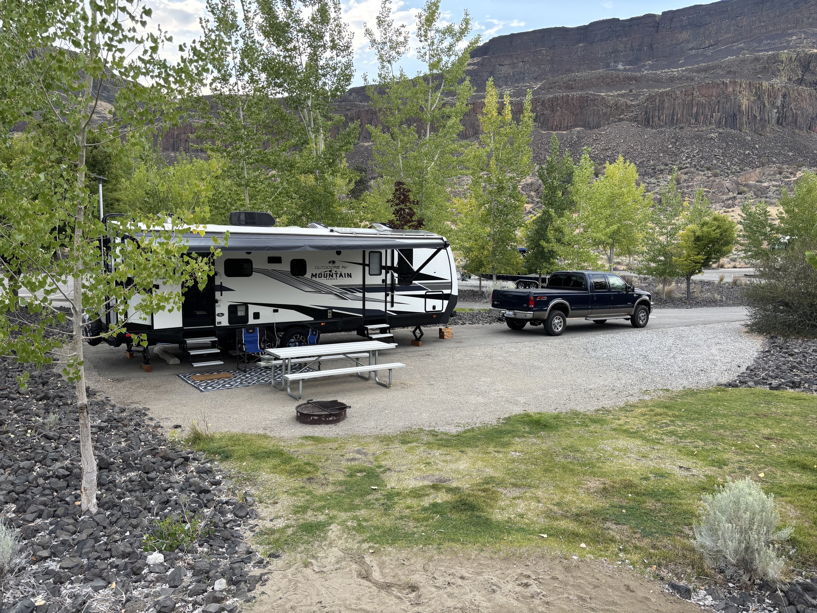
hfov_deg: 67.3
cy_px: 306
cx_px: 408
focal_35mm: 26
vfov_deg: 53.1
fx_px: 614
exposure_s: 1/400
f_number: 1.6
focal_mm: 5.96
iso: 50
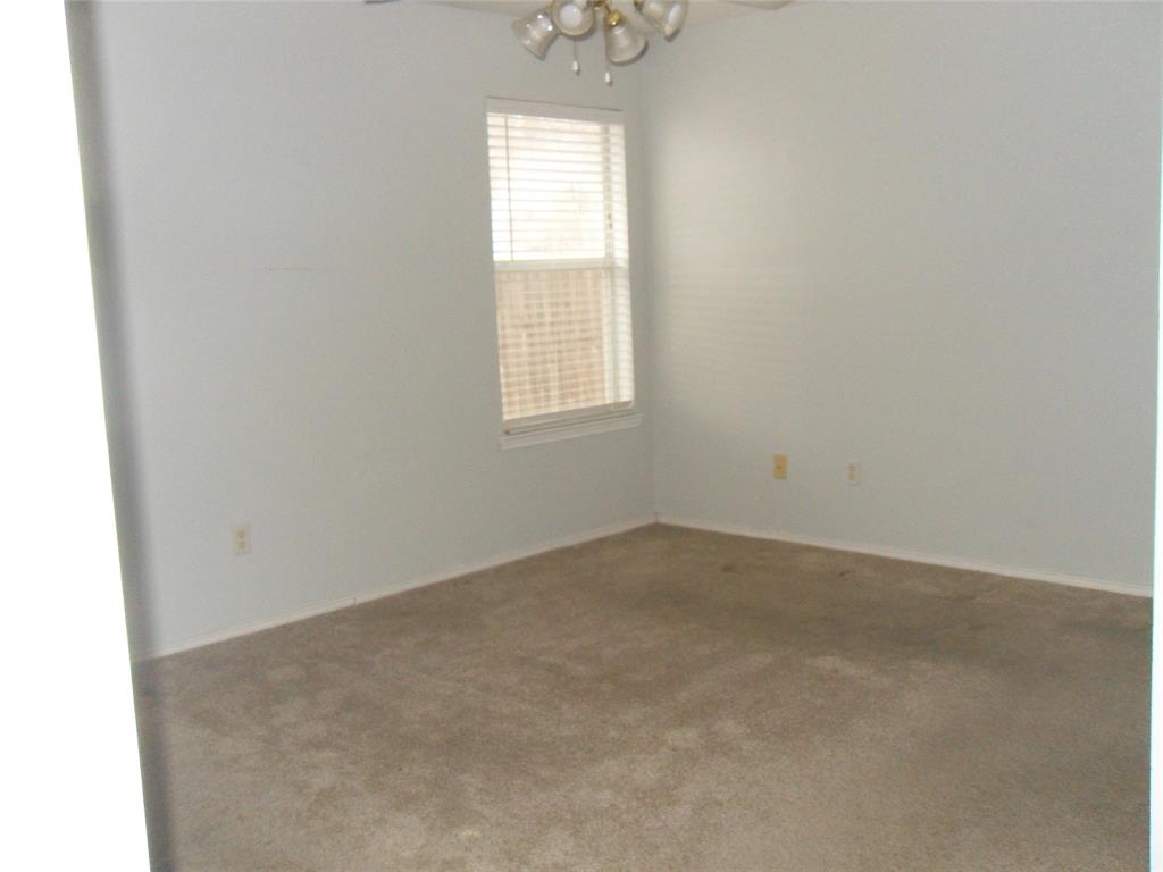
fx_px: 1176
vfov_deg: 40.7
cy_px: 436
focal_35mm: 35
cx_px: 582
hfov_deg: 52.6
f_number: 3.5
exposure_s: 1/45
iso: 400
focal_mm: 6.3
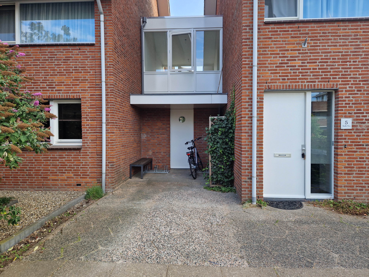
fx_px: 245
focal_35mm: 23
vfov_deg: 58.9
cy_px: 138
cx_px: 184
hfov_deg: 73.9
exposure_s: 1/180
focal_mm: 5.4
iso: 50
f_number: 1.8
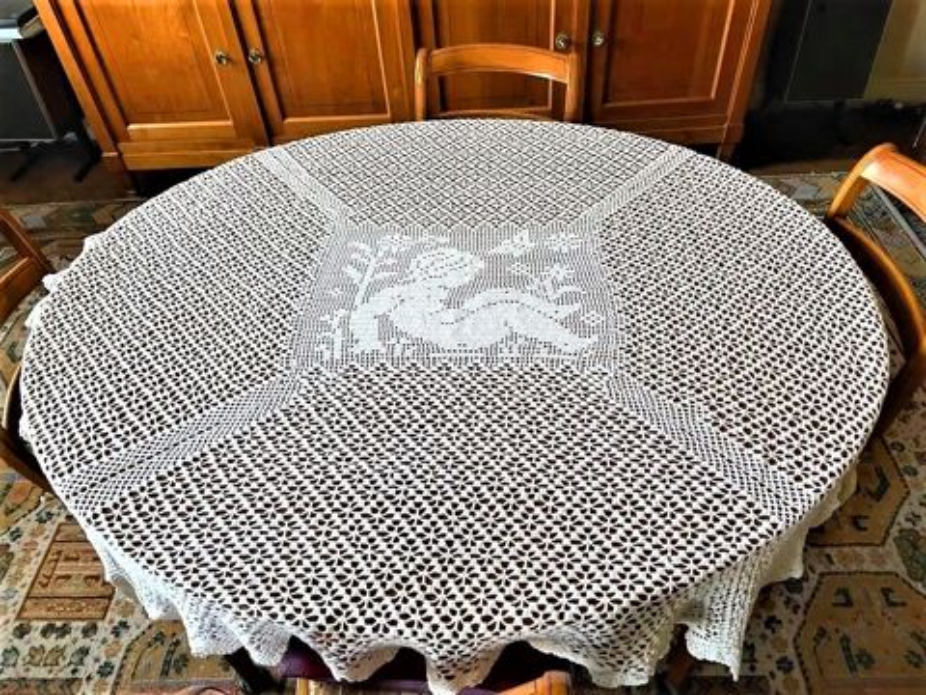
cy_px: 348
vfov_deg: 53.1
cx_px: 463
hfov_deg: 67.3
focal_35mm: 26
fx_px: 696
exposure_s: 1/60
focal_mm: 4.2
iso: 320
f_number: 1.6
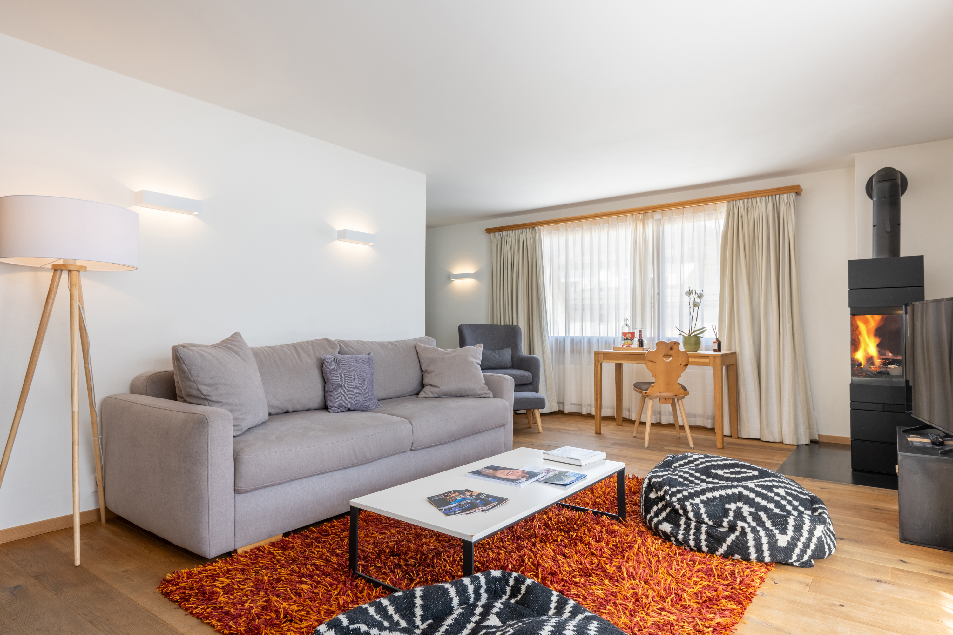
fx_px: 529
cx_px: 476
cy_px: 318
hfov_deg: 84.0
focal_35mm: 20
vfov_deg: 61.9
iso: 100
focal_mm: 20
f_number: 9
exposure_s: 1/40
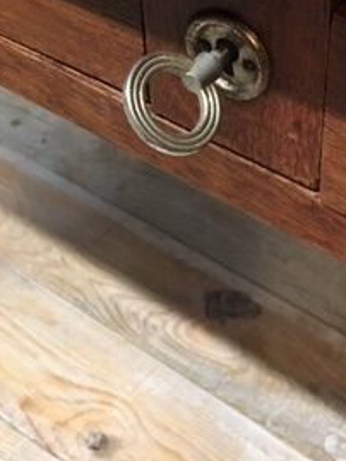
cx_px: 255
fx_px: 919
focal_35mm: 69
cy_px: 94
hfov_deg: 21.2
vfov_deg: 27.6
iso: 100
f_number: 2.2
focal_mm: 4.15
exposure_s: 1/17
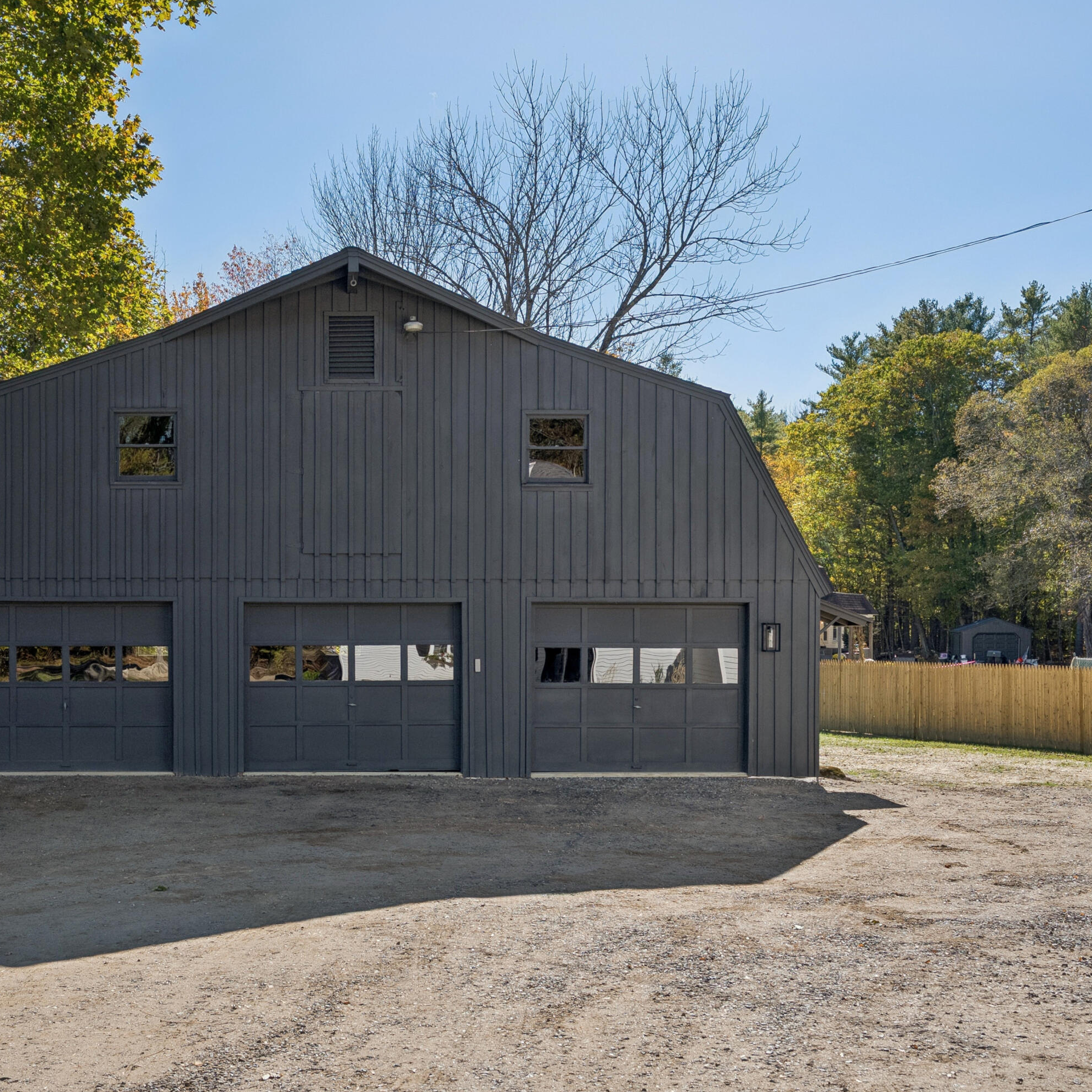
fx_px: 1463
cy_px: 544
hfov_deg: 40.3
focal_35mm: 41
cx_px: 350
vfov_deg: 40.9
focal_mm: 32
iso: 320
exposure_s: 1/640
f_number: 7.1
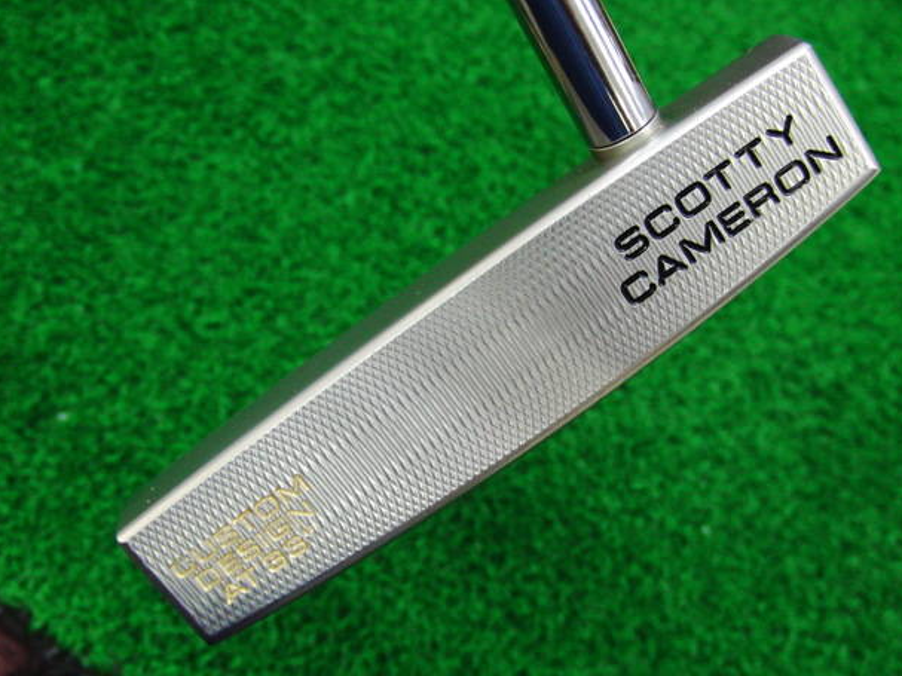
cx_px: 470
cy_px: 331
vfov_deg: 36.8
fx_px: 1016
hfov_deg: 47.9
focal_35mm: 39
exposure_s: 1/40
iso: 400
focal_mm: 6.42
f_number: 3.6
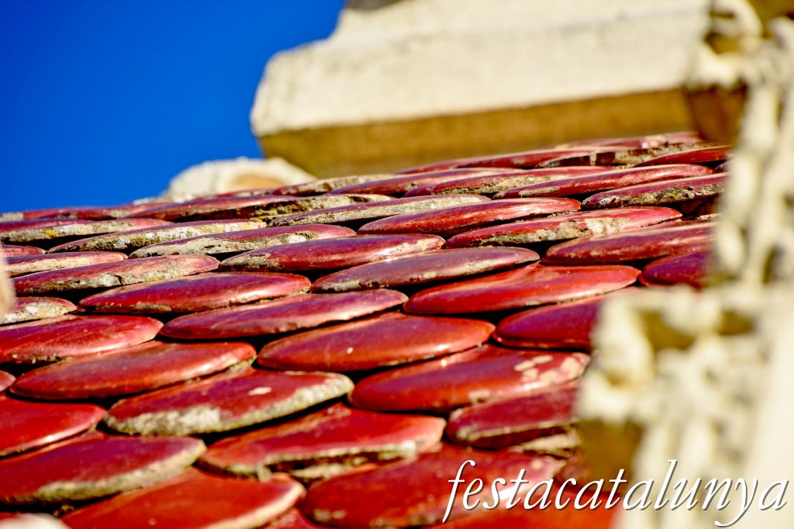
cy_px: 264
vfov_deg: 3.1
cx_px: 397
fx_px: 9921
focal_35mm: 450
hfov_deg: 4.6
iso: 320
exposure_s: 1/1000
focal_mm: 300
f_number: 8
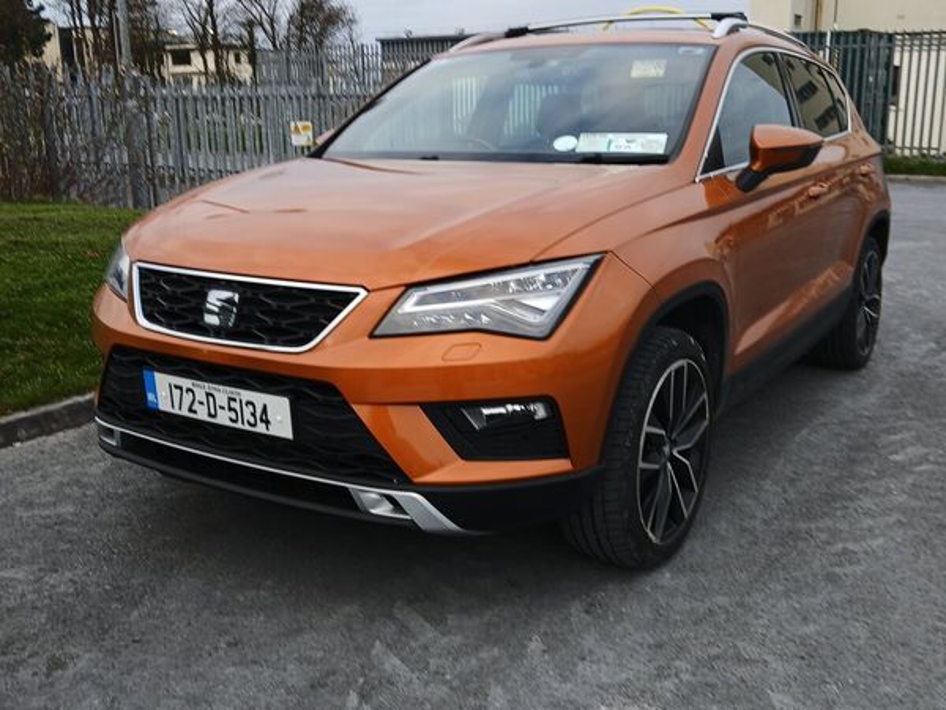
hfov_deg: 67.3
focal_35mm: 26
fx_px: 711
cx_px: 473
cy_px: 355
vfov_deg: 53.1
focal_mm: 3.98
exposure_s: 1/50
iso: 25
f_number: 1.8
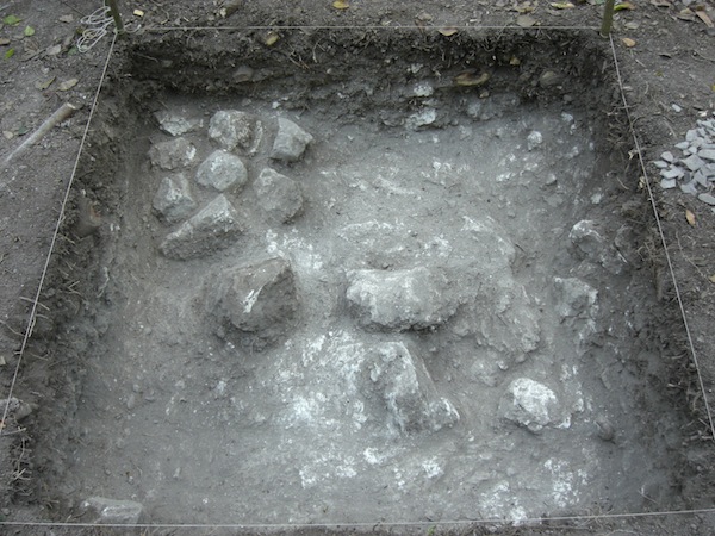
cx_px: 358
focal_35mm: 38
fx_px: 785
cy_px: 268
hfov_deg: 49.0
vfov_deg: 37.7
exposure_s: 1/60
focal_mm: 7.9
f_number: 2.8
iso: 200
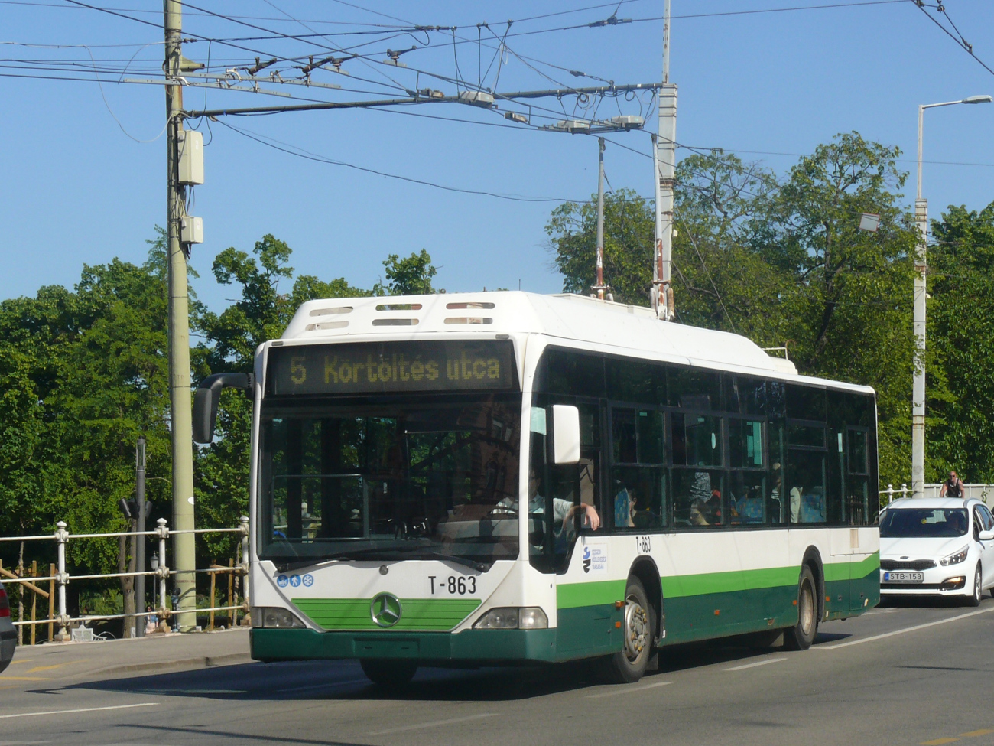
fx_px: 2182
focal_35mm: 76
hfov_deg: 25.7
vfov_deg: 19.4
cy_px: 373
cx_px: 497
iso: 100
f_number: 8
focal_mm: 16.1
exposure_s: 1/400
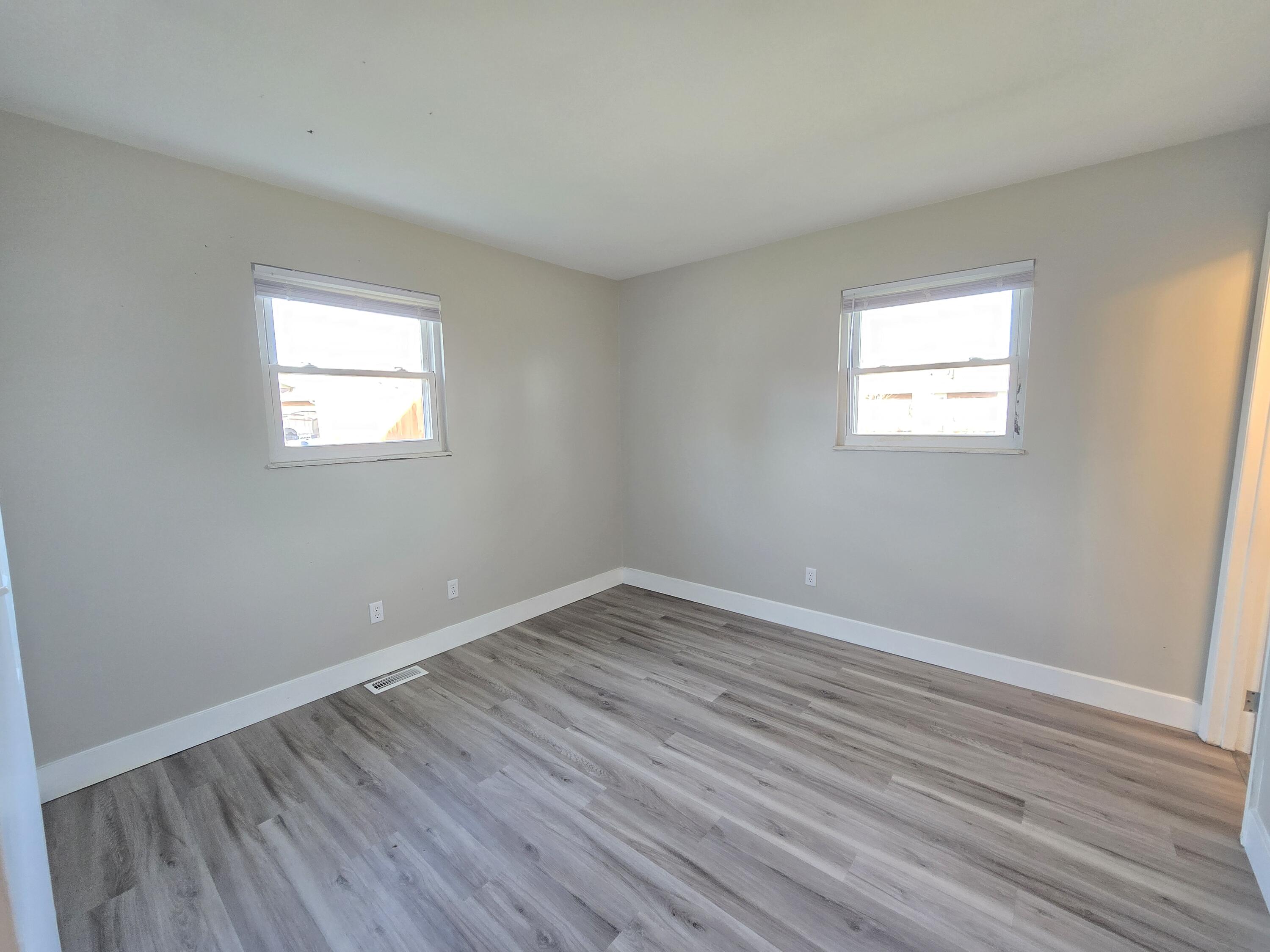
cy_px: 476
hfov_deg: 106.2
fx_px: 477
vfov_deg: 89.9
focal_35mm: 13
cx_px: 635
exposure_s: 1/60
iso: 250
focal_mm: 2.2
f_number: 2.2
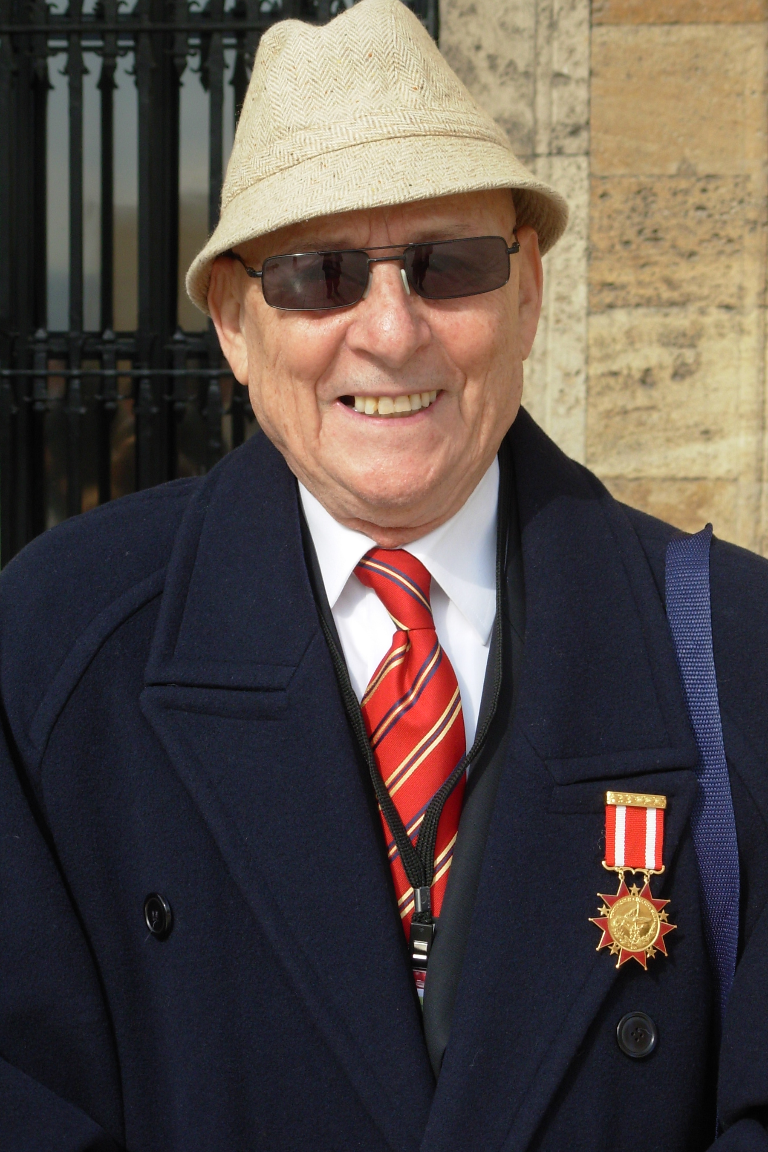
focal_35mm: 104
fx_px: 3329
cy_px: 555
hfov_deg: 13.2
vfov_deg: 19.6
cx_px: 360
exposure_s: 1/592
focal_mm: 15.9
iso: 50
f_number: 3.9
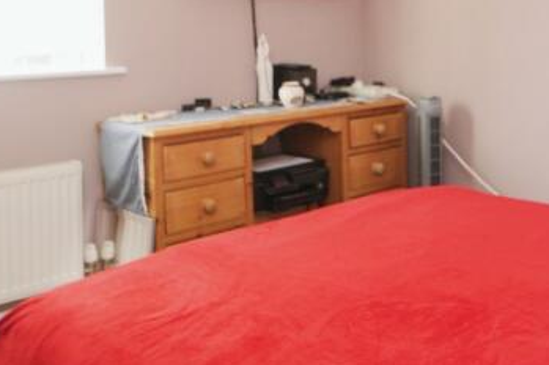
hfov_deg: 42.1
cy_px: 2
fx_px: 670
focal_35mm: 44
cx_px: 458
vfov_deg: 28.6
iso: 400
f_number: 5.6
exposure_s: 1/20
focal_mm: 10
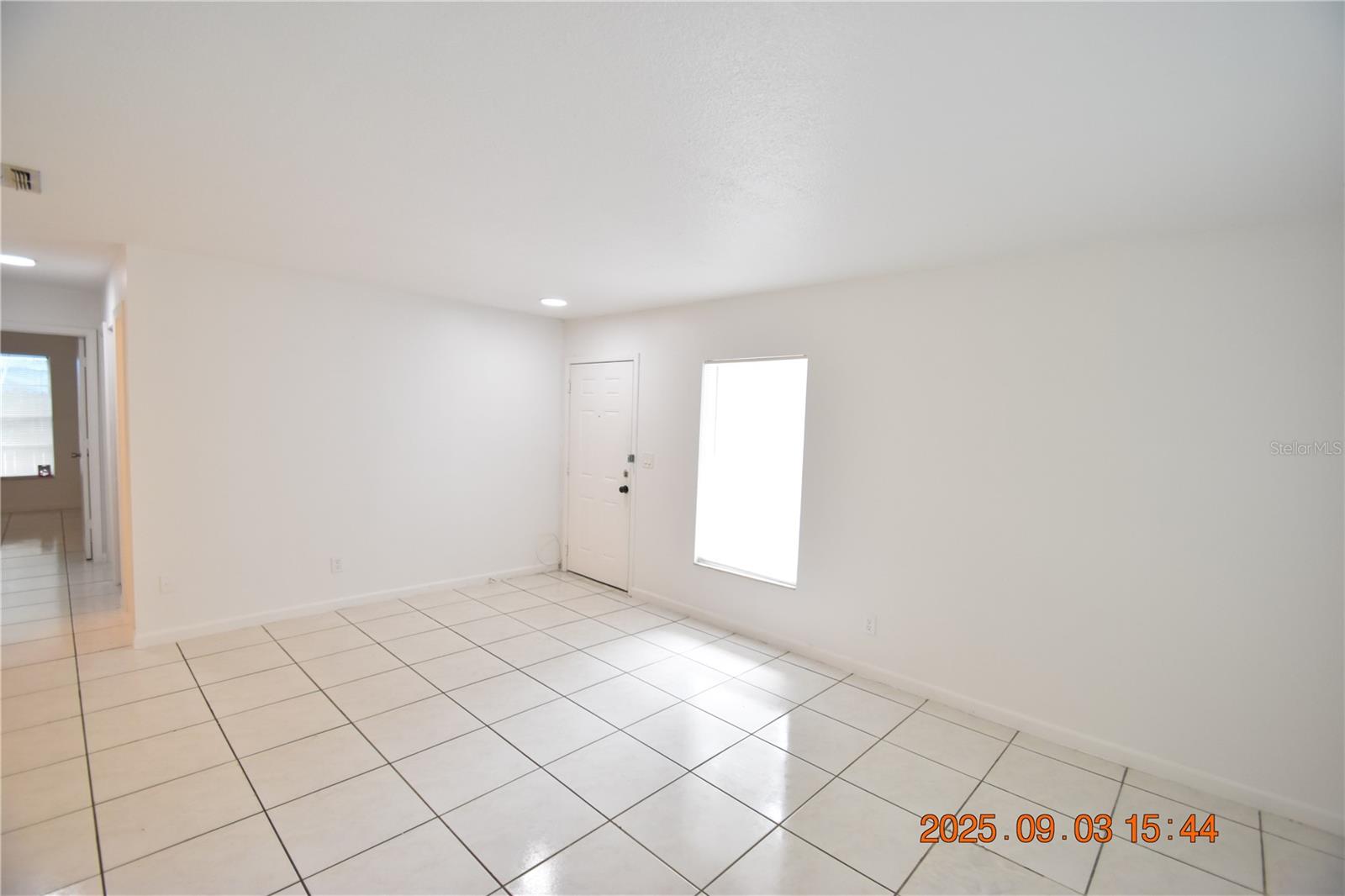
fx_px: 560
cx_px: 672
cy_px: 448
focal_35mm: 15
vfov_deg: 77.3
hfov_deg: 100.4
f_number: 3.5
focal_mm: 10
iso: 800
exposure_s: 1/125
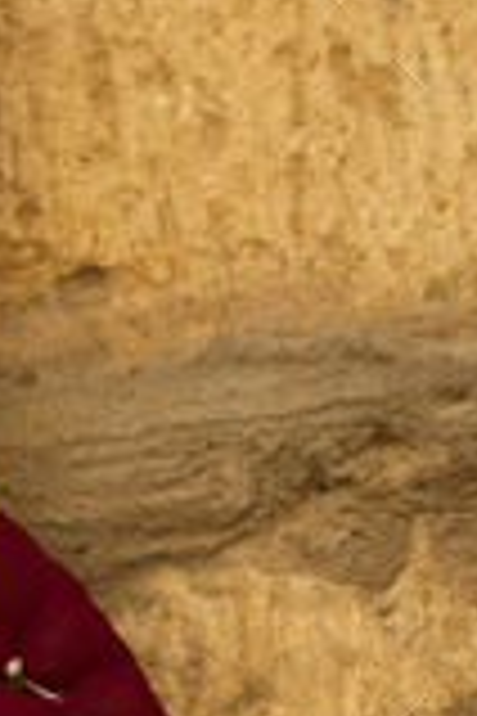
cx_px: 706
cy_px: 1031
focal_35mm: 390
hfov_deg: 3.5
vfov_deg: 5.2
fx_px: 7751
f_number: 5.6
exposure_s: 1/125
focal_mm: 70
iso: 100
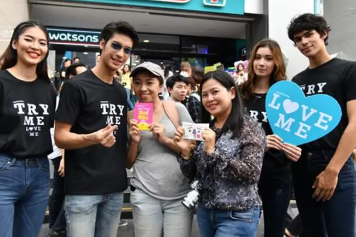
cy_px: 105
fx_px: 356
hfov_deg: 53.1
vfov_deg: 36.8
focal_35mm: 36
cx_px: 162
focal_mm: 30
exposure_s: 1/320
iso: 320
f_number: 4.5
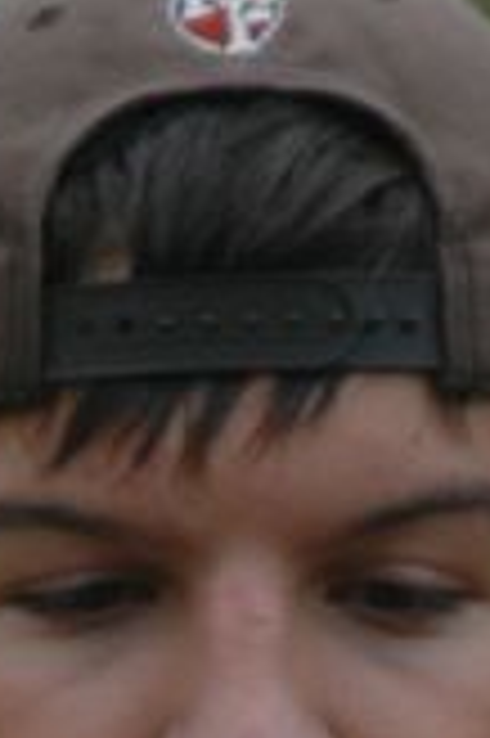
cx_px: 382
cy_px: 1760
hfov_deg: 1.1
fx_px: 25841
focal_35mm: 1263
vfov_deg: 1.6
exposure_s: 1/100
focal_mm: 135
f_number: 5.6
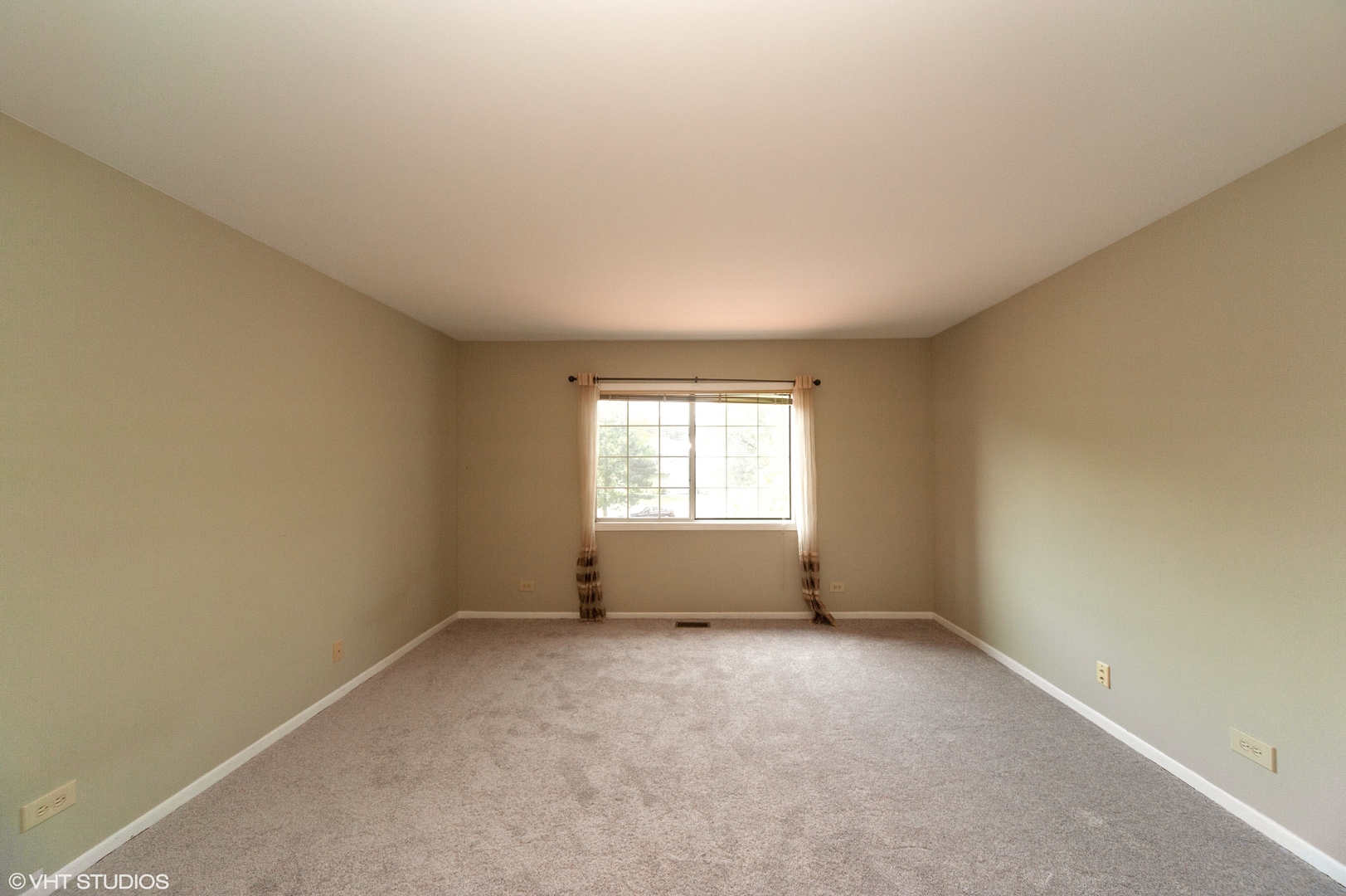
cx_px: 673
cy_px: 448
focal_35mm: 12
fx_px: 448
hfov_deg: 112.7
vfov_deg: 89.9
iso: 200
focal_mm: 12
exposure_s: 1/125
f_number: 7.1
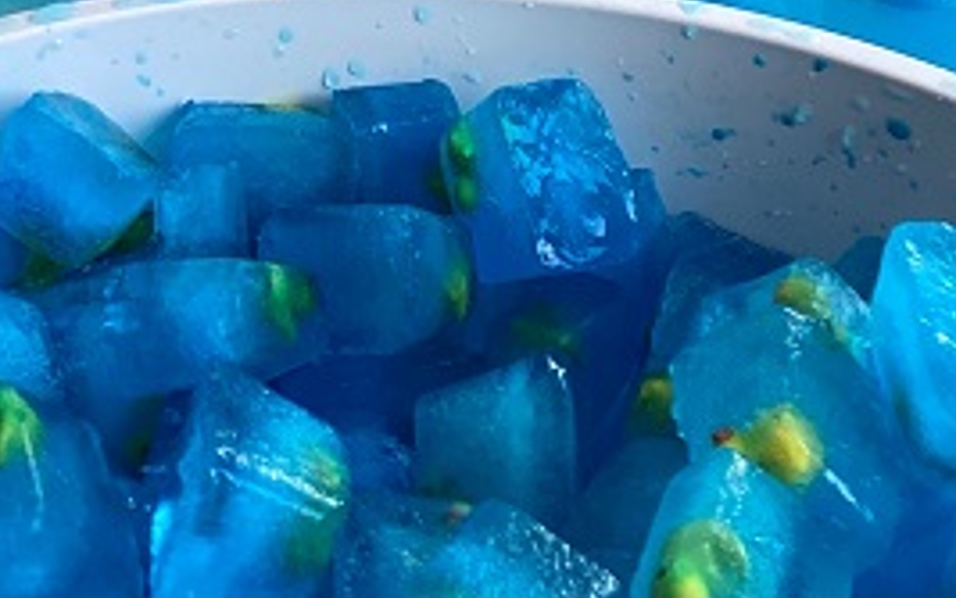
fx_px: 2137
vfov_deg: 14.4
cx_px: 544
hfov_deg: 25.2
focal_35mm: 82
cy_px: -401
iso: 80
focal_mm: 3.3
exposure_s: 1/100
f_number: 2.4
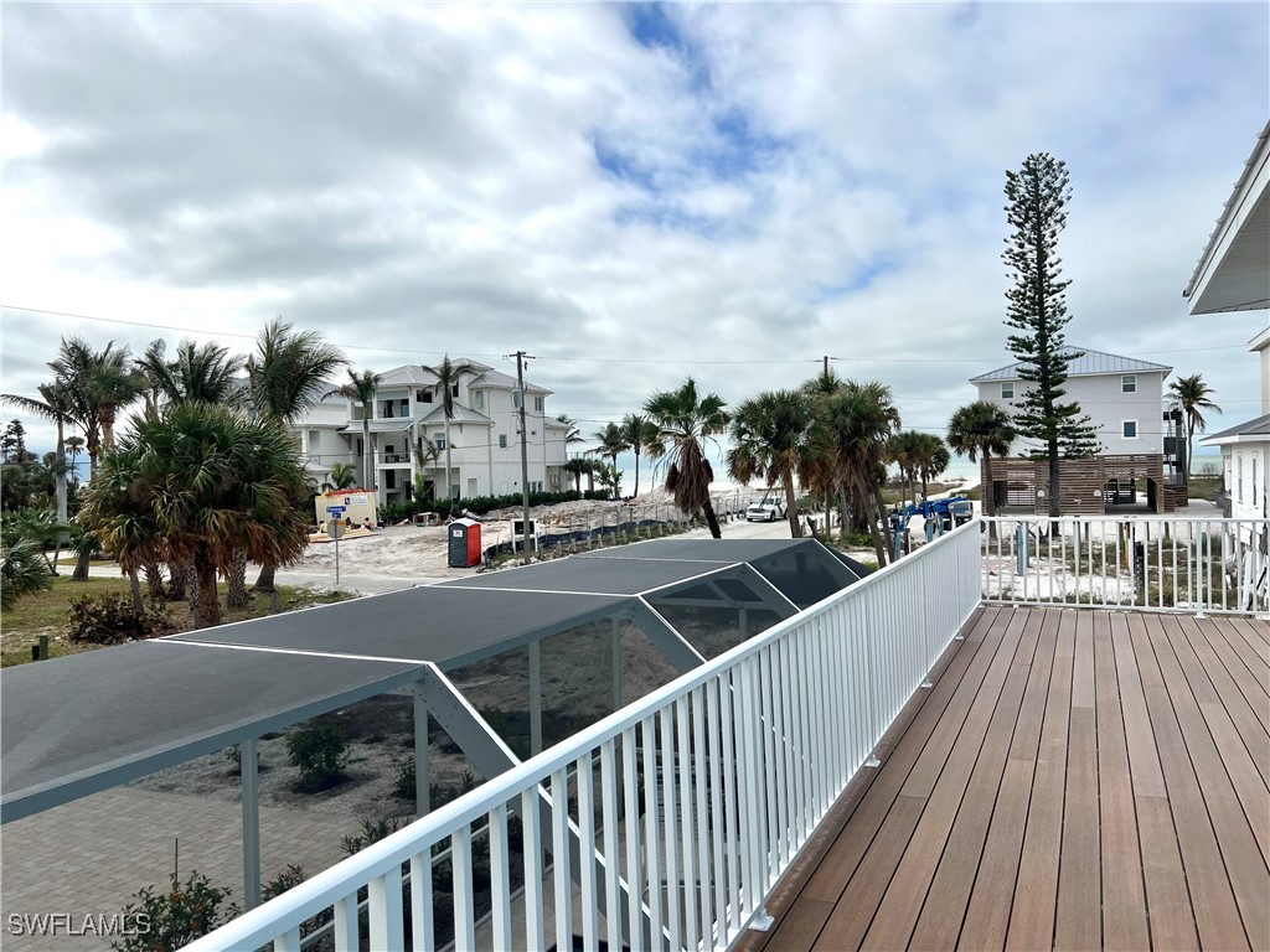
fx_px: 954
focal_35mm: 26
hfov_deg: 67.3
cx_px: 635
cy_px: 476
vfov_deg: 53.1
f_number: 1.5
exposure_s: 1/11364
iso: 50
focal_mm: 5.7
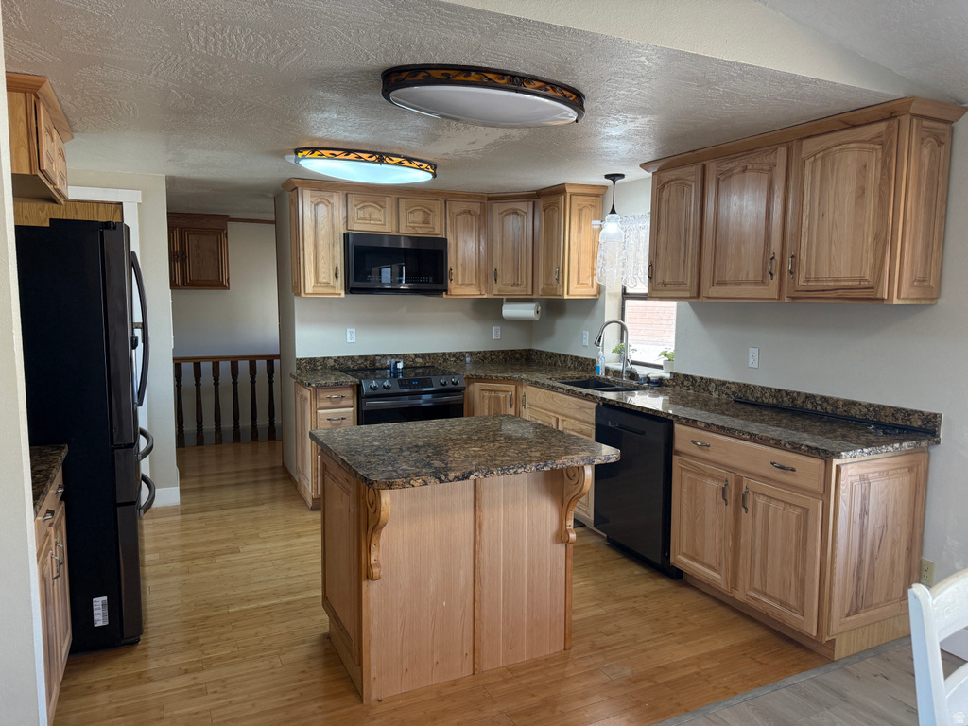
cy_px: 363
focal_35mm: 24
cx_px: 484
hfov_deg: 71.6
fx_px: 671
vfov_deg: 56.8
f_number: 1.78
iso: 200
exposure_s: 1/120
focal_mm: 6.76
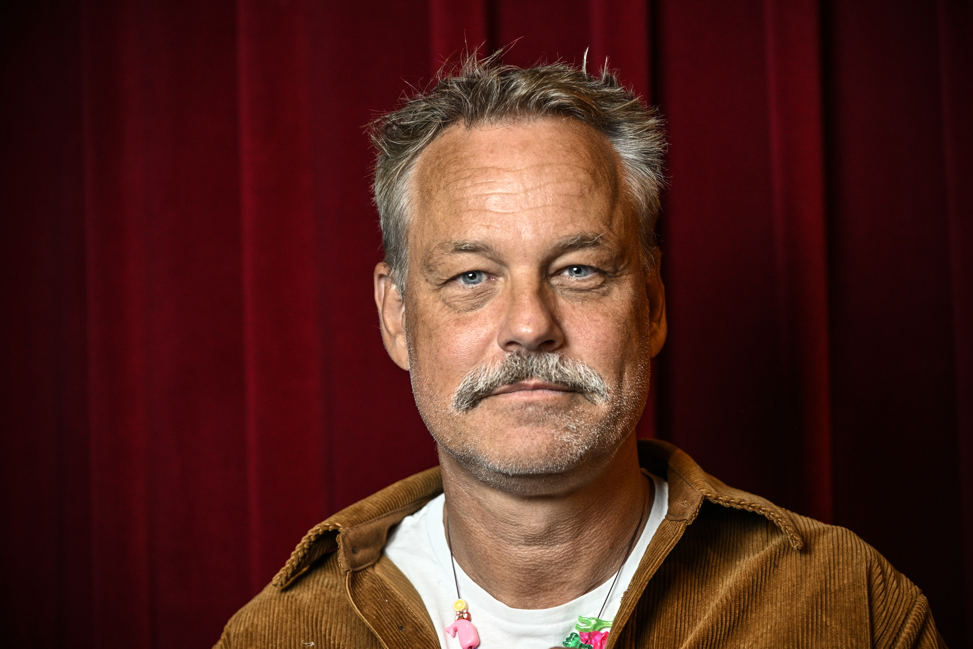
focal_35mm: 102
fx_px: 2757
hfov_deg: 20.0
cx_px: 486
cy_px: 324
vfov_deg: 13.4
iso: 800
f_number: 4
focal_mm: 102
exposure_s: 1/100
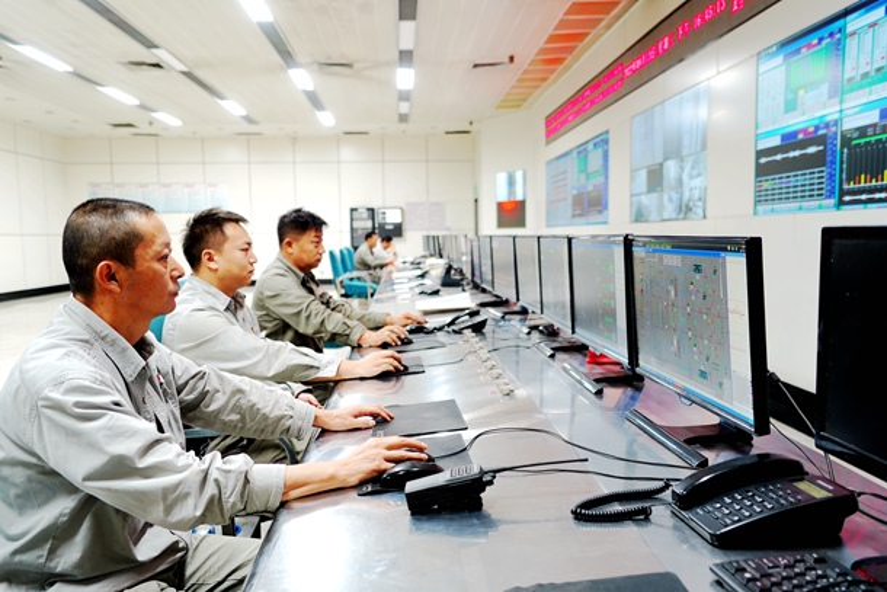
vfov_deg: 48.0
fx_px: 665
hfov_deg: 67.4
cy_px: 296
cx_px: 444
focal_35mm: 27
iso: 640
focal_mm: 27
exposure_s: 1/30
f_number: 3.5
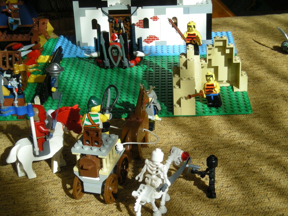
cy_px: 108
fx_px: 632
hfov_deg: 25.7
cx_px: 144
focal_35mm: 76
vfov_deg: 19.4
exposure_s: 1/160
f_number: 3.9
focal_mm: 12.3
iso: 50
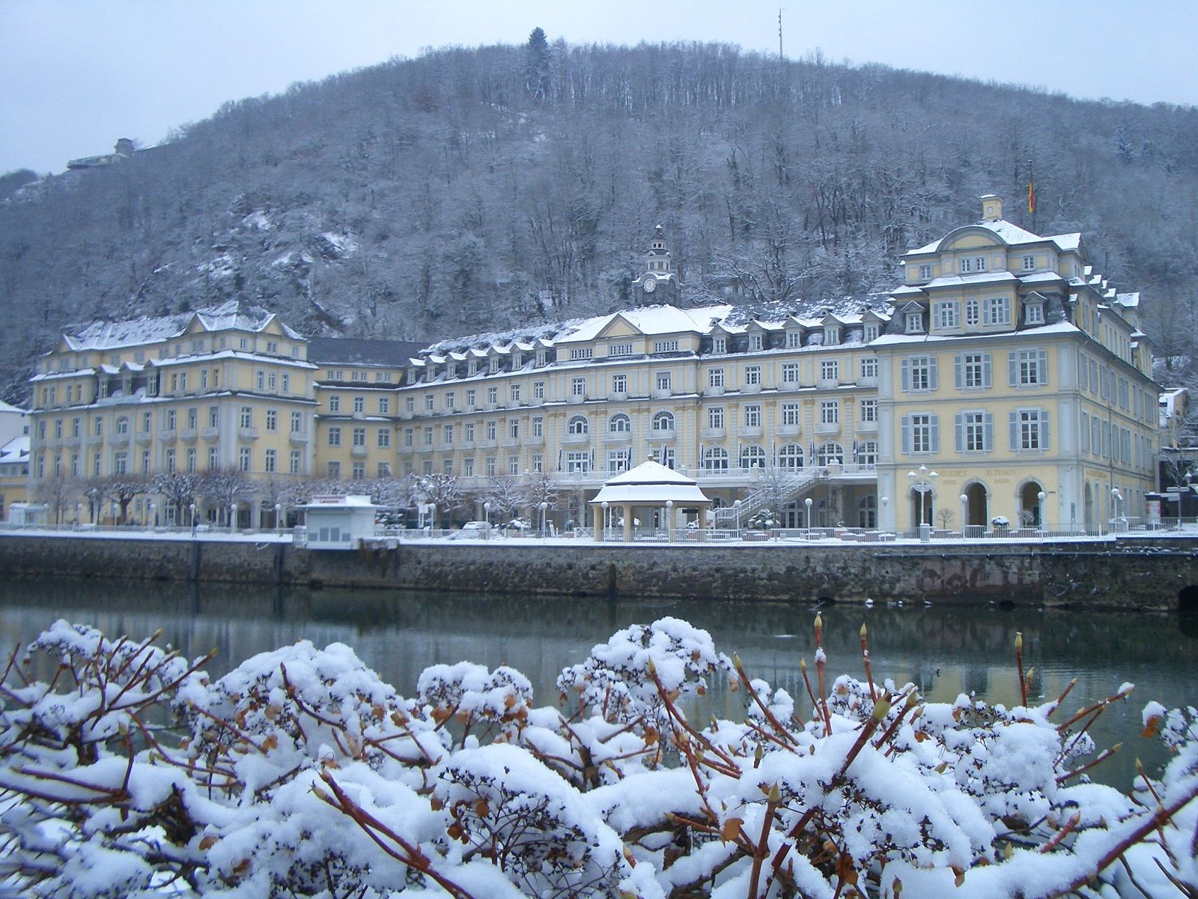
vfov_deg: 40.7
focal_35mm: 35
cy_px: 450
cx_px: 599
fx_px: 1211
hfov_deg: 52.6
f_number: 4.3
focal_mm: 5.8
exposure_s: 1/160
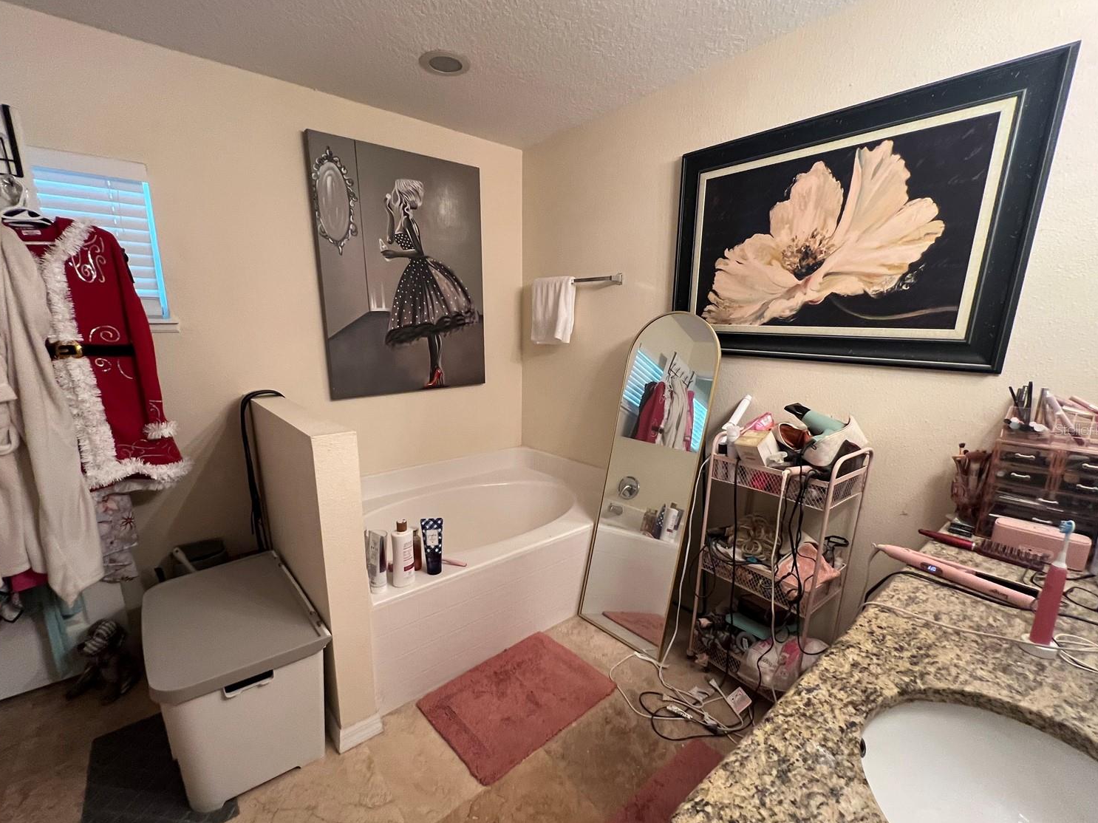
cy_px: 429
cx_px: 533
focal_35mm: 14
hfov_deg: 102.0
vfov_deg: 85.6
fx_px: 444
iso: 320
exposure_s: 1/60
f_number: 1.8
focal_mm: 1.57
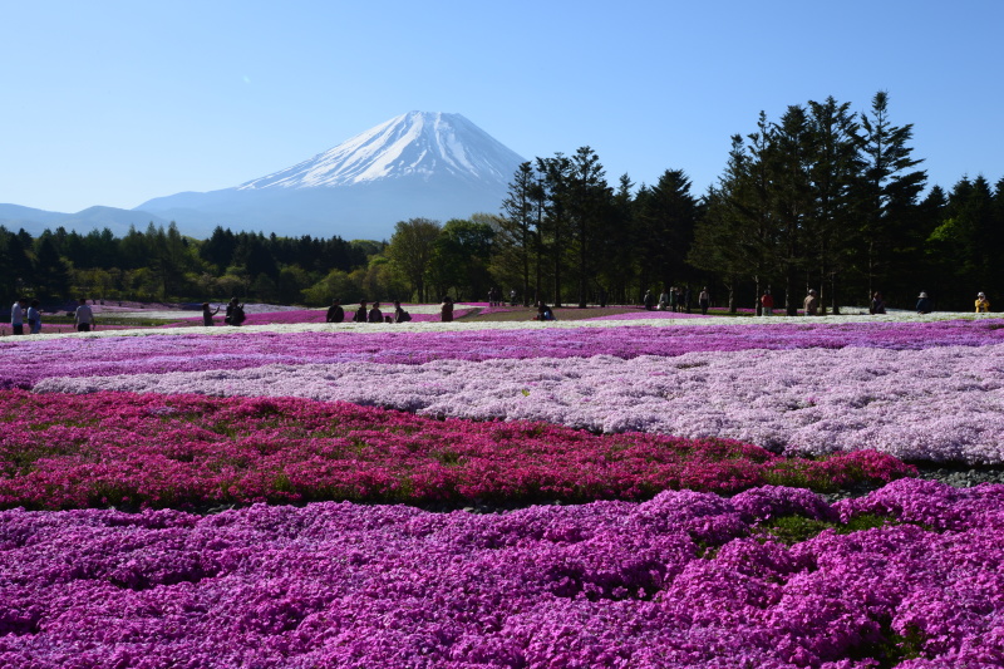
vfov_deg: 37.8
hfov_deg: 54.4
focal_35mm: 35
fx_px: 976
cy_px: 334
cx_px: 502
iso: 100
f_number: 22
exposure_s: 1/15
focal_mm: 35
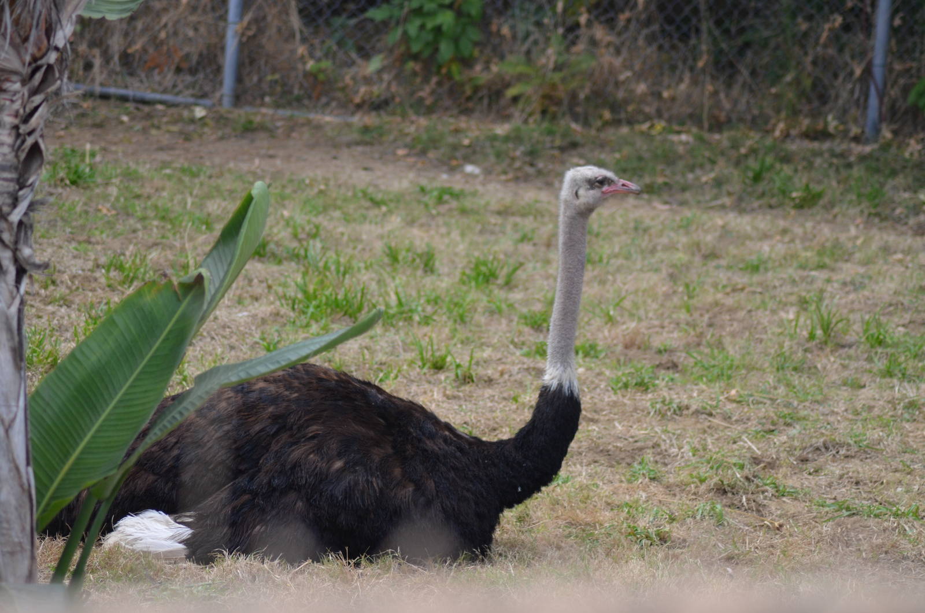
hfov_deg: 8.3
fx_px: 6347
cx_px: 462
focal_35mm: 248
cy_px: 306
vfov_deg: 5.5
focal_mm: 165
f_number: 4.5
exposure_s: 1/1000
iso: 560
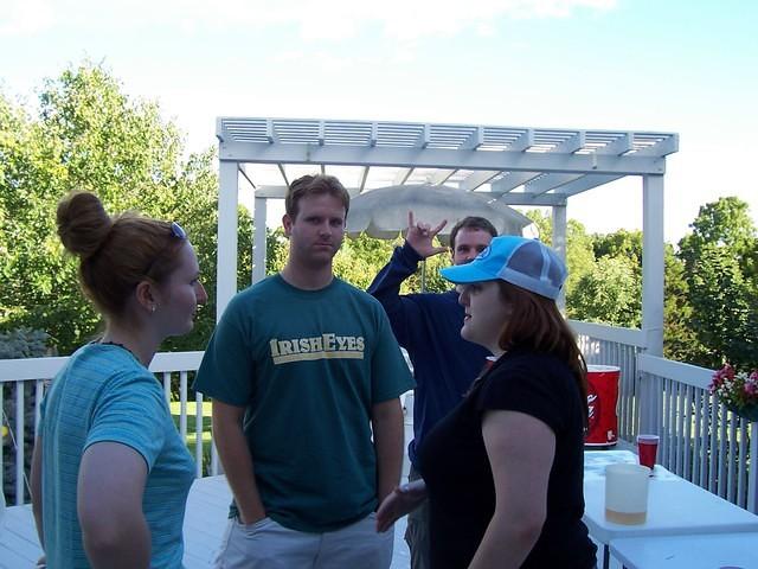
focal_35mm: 37
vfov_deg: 38.7
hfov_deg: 50.1
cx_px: 379
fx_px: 810
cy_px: 284
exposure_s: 1/350
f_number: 2.8
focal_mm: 5.6
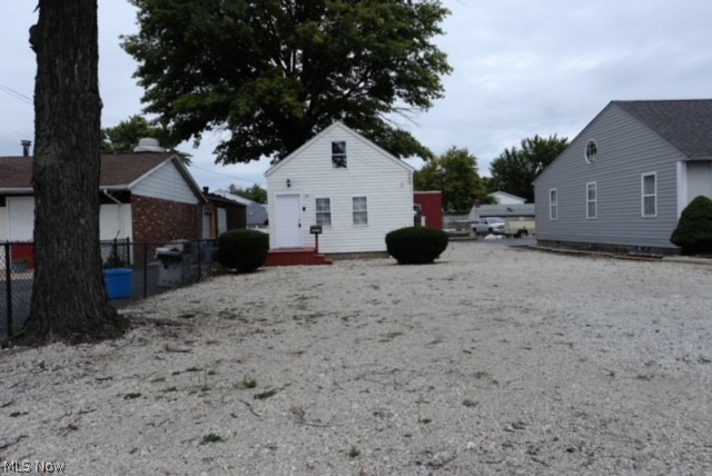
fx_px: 475
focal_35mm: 24
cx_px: 356
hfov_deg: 73.7
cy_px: 238
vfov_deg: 53.2
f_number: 6.4
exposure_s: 1/300
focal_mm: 16
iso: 160
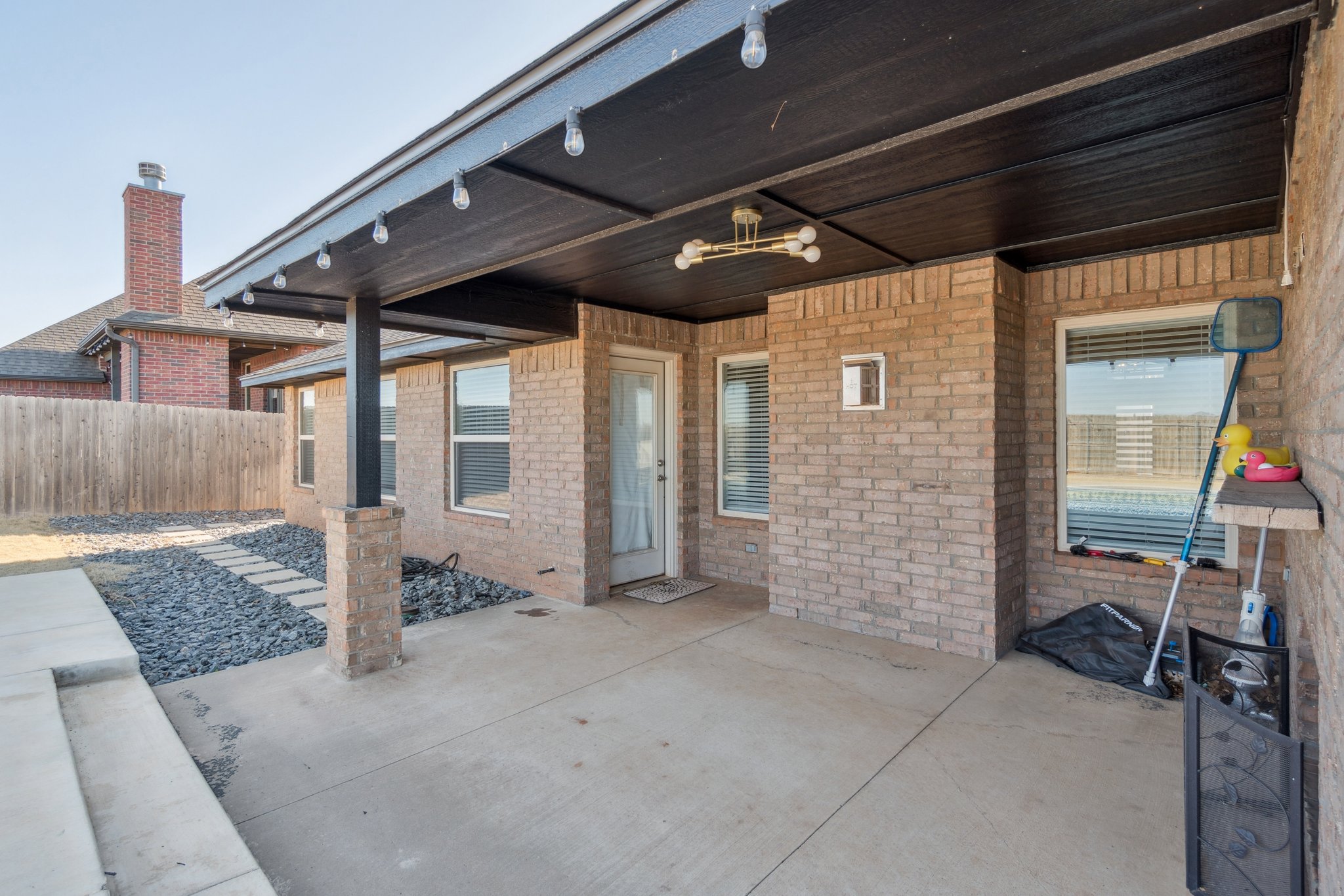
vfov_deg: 72.0
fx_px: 616
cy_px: 448
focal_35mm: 16
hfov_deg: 95.0
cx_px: 672
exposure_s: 1/160
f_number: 8
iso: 100
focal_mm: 11
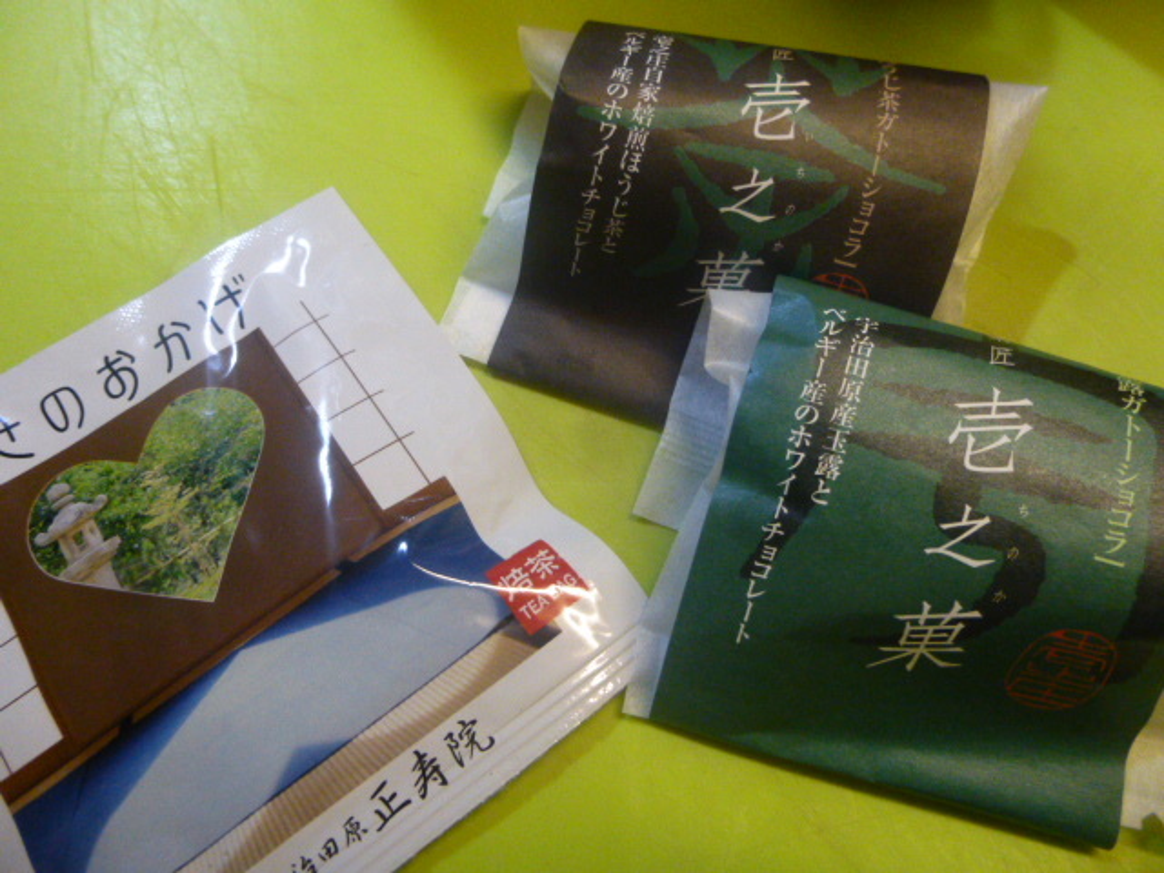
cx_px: 582
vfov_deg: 54.9
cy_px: 436
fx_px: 841
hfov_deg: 69.4
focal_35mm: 25
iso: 800
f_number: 3.1
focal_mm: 4.5
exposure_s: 1/100
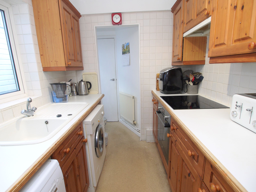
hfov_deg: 87.8
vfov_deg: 71.6
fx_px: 133
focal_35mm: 18
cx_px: 128
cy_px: 96
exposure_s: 1/60
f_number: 4
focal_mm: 9
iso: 100
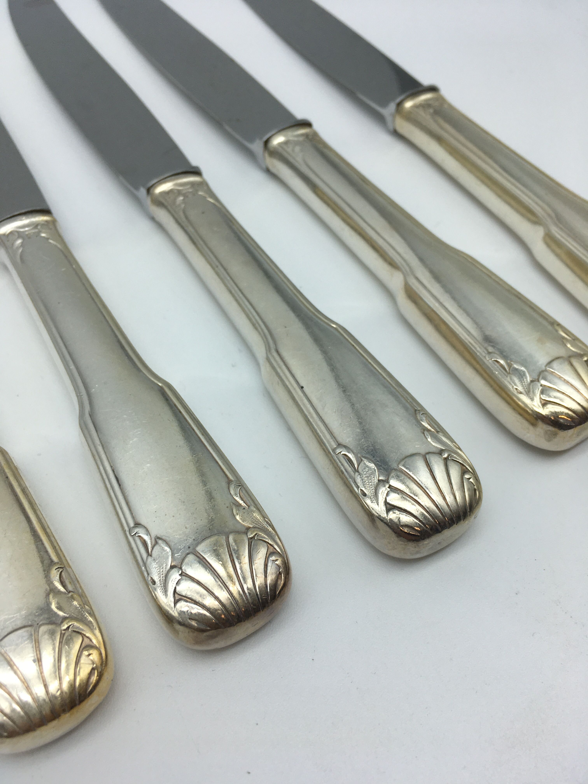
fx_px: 657
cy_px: 392
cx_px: 294
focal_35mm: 29
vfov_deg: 61.7
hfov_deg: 48.2
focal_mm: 4.15
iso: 25
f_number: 2.2
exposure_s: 1/314
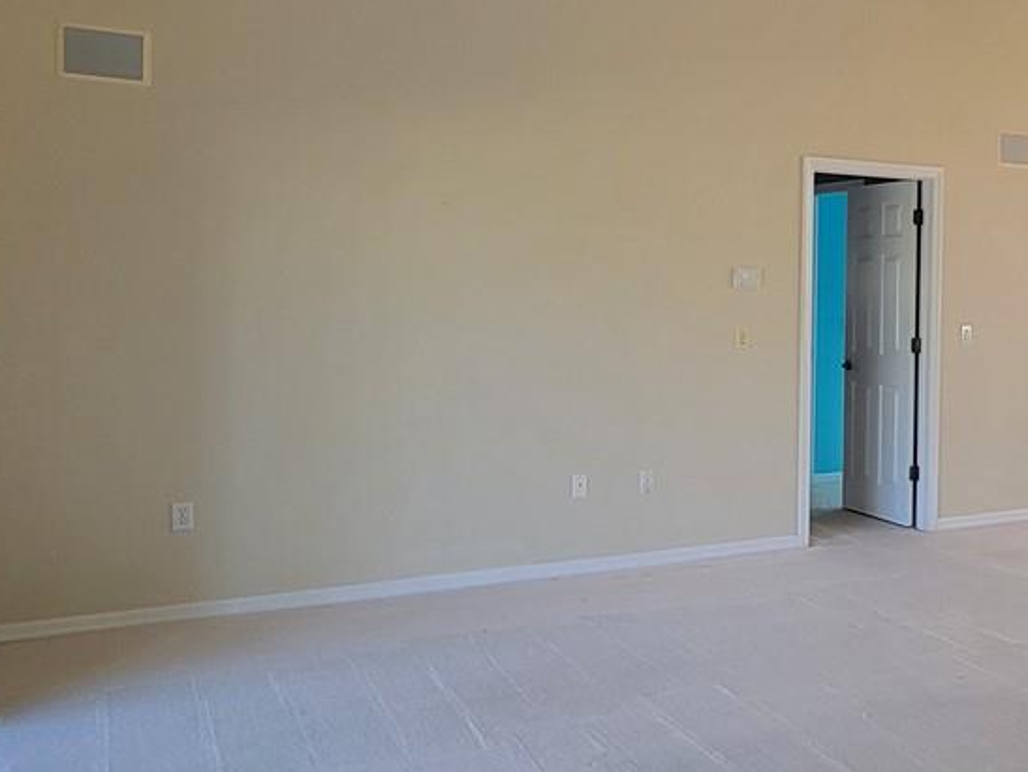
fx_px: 1129
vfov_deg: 37.7
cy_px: 340
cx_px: 998
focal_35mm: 38
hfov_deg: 43.0
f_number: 2.2
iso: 160
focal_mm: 2.2
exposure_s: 1/60
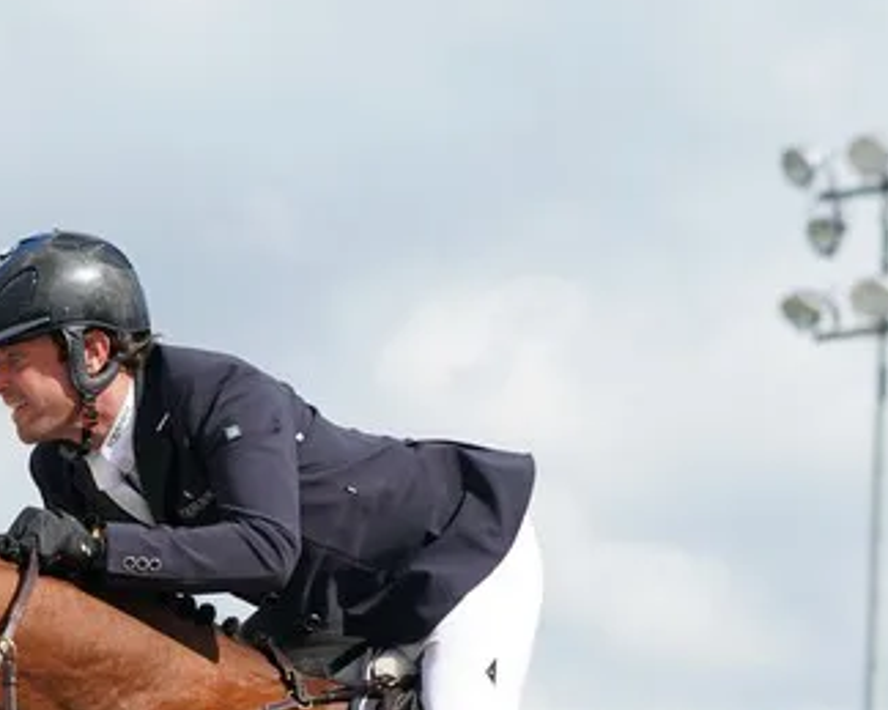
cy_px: 848
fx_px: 9747
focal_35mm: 371
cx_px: 217
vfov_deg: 4.2
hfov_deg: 5.2
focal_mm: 128
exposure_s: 1/3200
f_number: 5.6
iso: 800
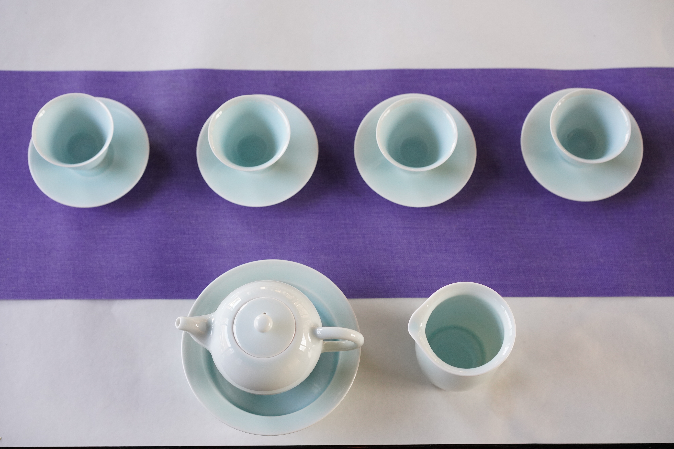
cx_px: 337
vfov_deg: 24.6
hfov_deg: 36.2
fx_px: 1030
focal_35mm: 55
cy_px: 224
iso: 4000
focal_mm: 55
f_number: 4.5
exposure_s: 1/400
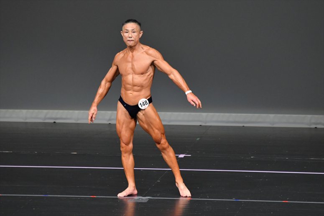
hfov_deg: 5.5
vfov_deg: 3.7
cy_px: 108
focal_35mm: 375
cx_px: 162
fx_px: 3373
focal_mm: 250
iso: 4000
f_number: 5.6
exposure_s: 1/400
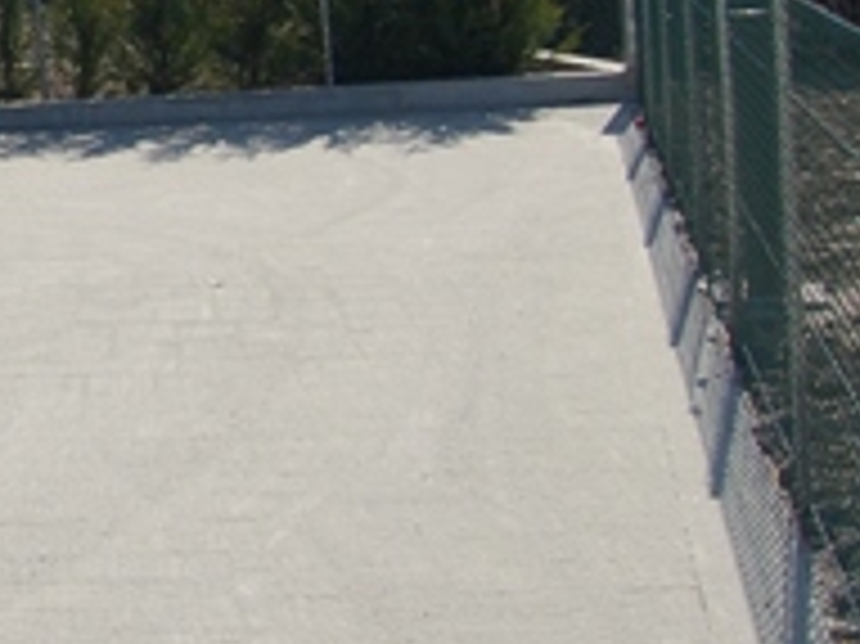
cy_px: -185
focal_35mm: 87
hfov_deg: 19.4
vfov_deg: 16.1
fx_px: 2160
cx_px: -464
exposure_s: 1/500
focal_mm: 18
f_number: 8
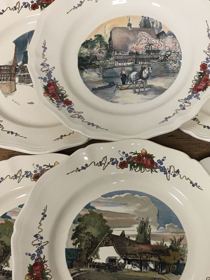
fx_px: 518
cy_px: 168
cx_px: 142
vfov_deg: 30.2
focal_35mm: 64
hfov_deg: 22.8
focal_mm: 4.15
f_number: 2.2
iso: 80
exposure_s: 1/33
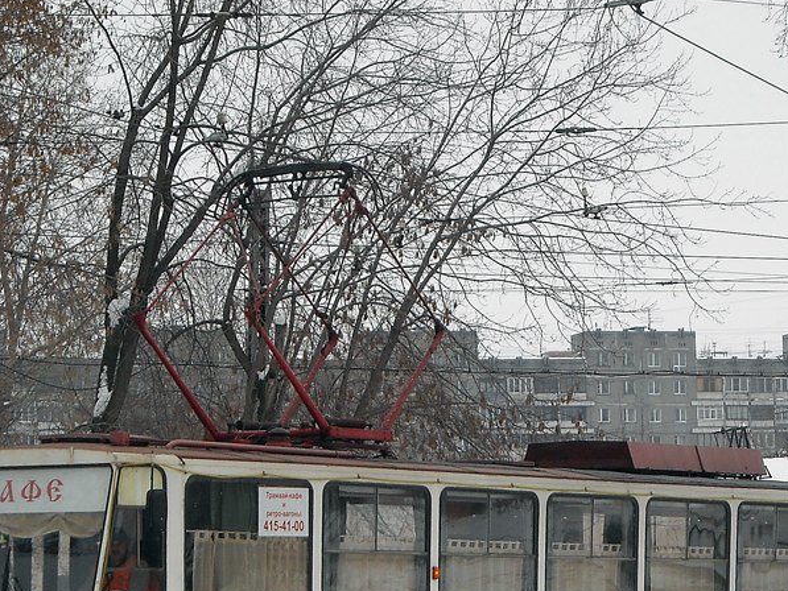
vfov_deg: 8.2
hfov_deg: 11.0
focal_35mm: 180
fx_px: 4098
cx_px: 496
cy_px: 450
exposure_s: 1/250
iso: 118
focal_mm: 17.1
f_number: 4.7
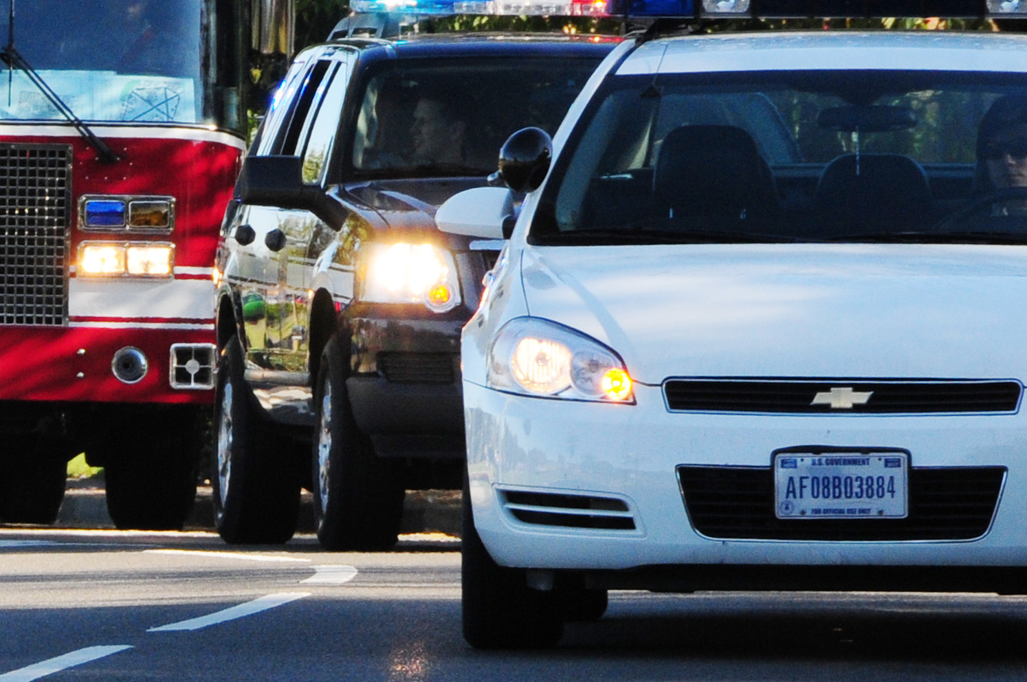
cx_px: -78
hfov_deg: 2.8
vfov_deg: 1.9
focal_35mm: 732
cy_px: 211
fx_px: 20855
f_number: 13
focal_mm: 170
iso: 500
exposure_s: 1/160
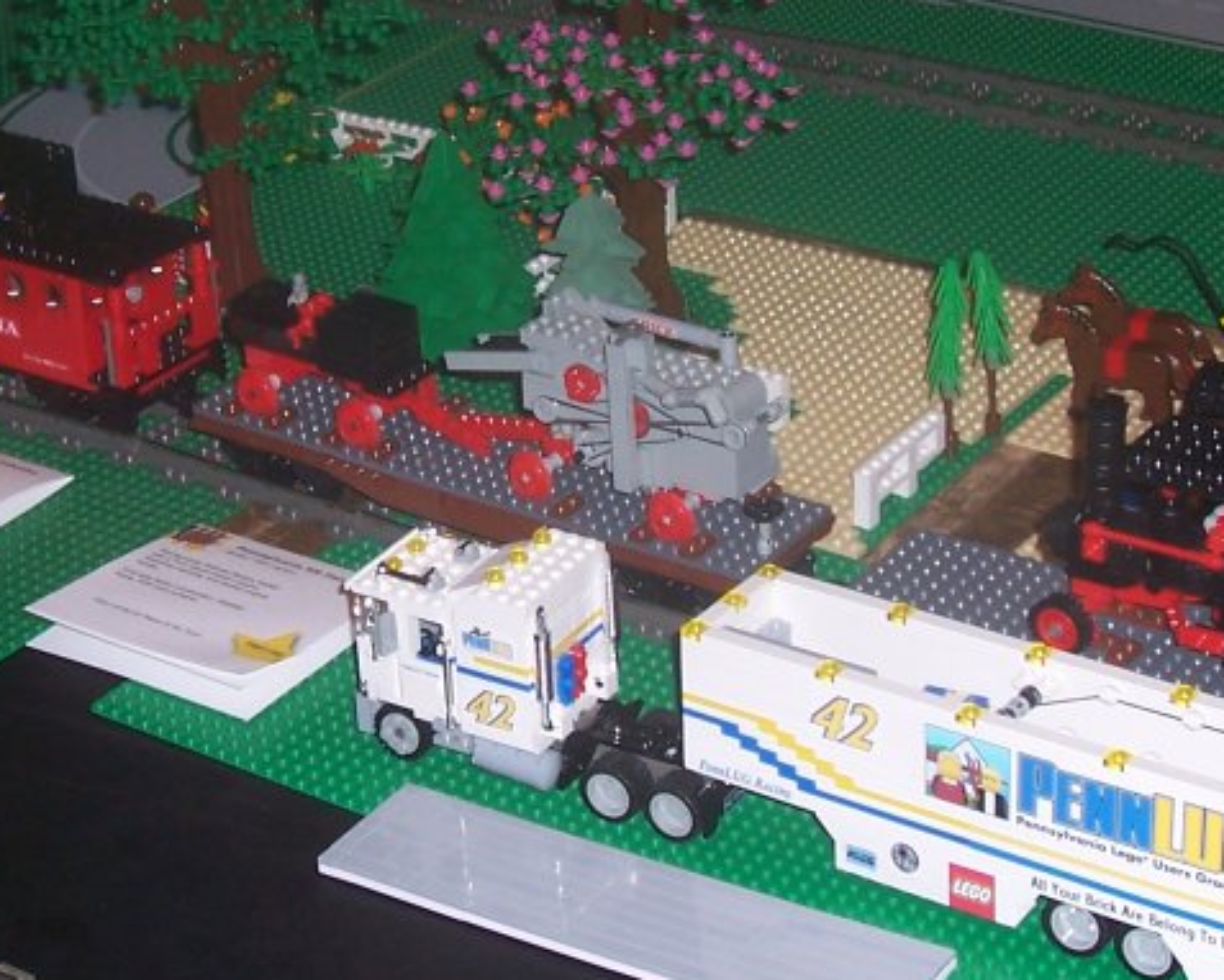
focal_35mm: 88
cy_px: 267
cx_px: 457
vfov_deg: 17.4
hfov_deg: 21.7
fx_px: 3189
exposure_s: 1/60
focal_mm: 7
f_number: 3
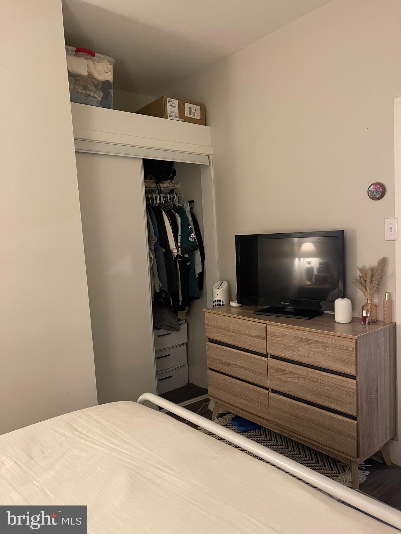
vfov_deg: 69.4
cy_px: 267
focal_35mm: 25
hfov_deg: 54.9
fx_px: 386
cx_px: 200
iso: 500
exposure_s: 1/40
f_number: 1.6
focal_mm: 5.1
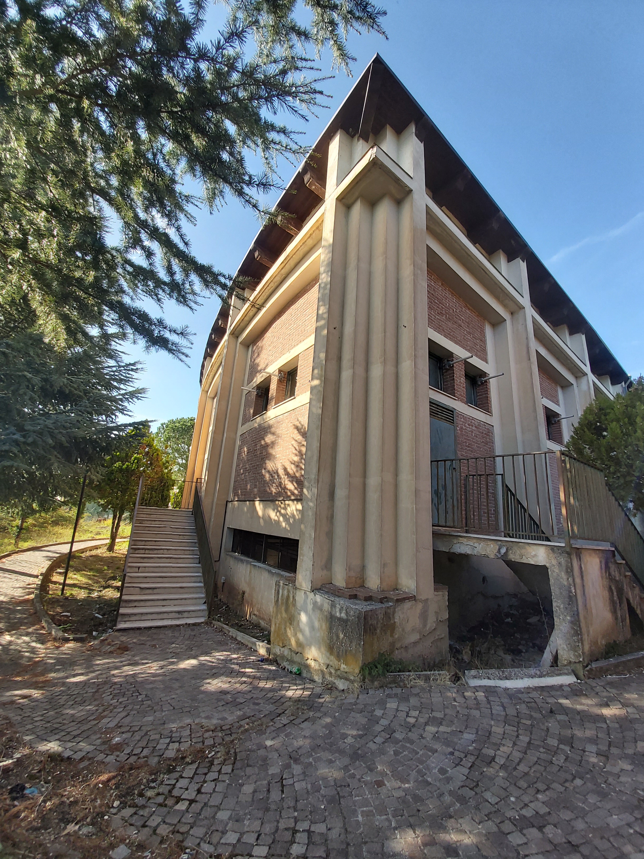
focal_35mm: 12
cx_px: 322
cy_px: 430
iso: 40
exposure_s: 1/471
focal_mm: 1.42
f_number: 2.2
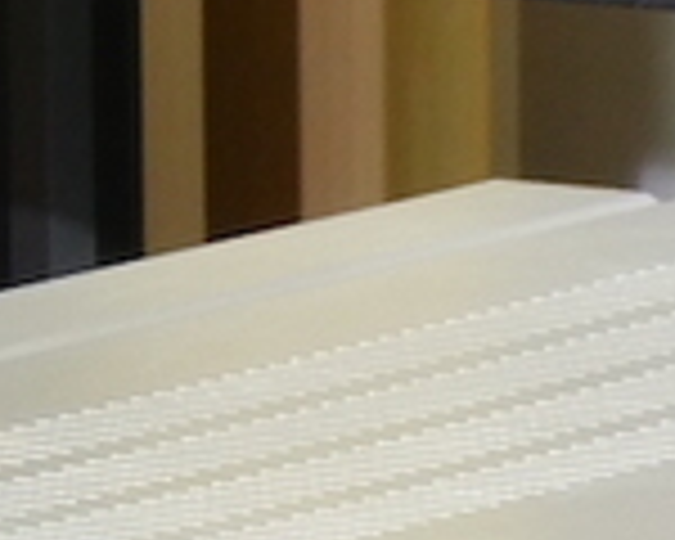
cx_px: 1008
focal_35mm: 660
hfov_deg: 2.9
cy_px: 864
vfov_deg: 2.3
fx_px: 13185
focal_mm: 19
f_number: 5.1
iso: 200
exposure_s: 1/3.2
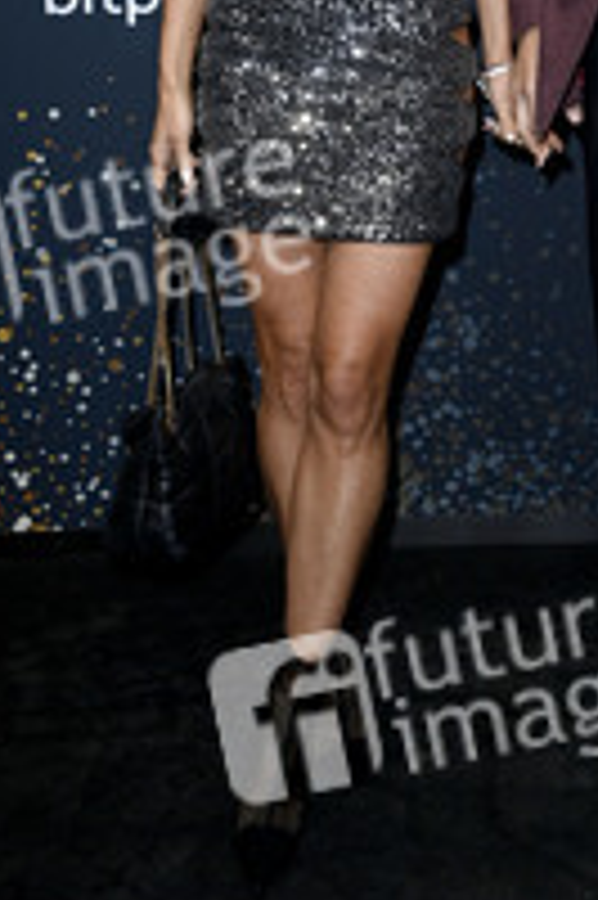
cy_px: 22
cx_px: 571
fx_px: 2096
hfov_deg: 16.0
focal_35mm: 84
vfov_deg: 23.3
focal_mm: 42
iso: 320
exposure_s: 1/250
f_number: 5.6
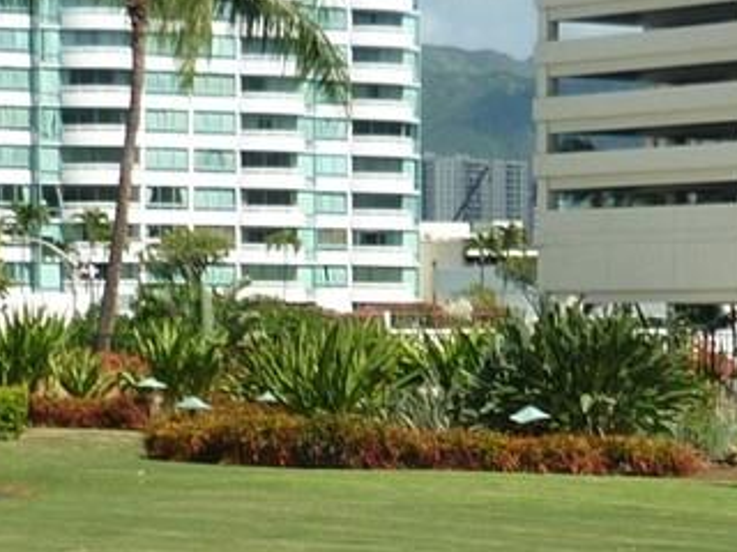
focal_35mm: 165
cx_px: 580
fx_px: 3513
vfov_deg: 9.0
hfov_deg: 11.9
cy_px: 520
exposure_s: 1/250
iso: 80
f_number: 8
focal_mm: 5.5
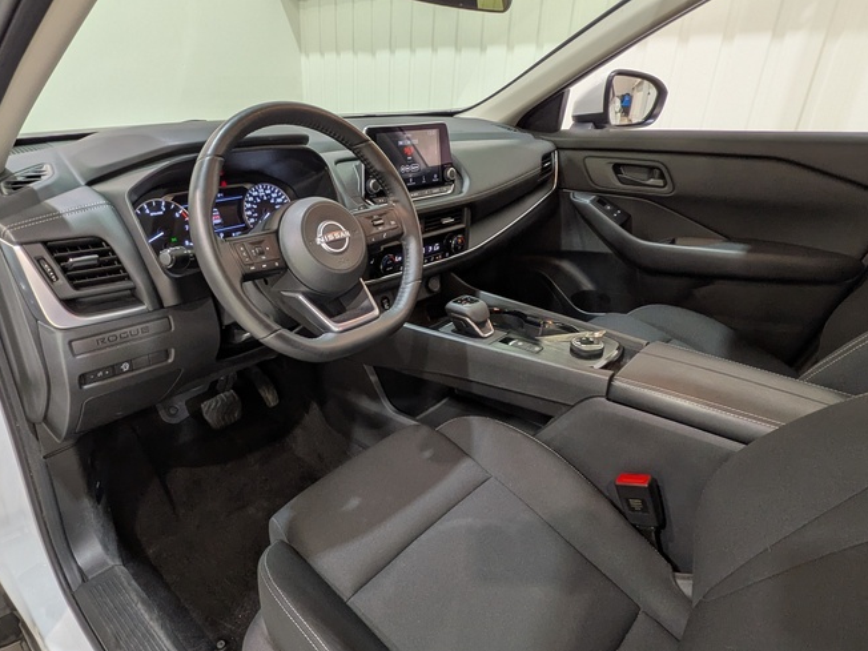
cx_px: 365
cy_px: 330
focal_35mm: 22
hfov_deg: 75.8
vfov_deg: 61.1
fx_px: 552
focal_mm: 1.83
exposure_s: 1/25
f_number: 2.2
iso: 53
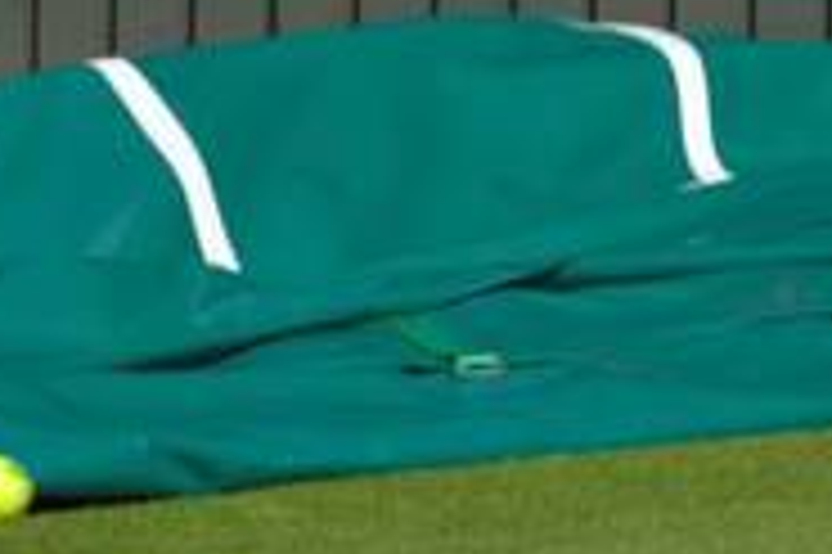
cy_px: 453
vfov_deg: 0.6
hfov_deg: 0.9
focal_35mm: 2266
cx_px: 1471
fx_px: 52322
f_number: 7.1
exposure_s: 1/640
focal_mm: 400
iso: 100
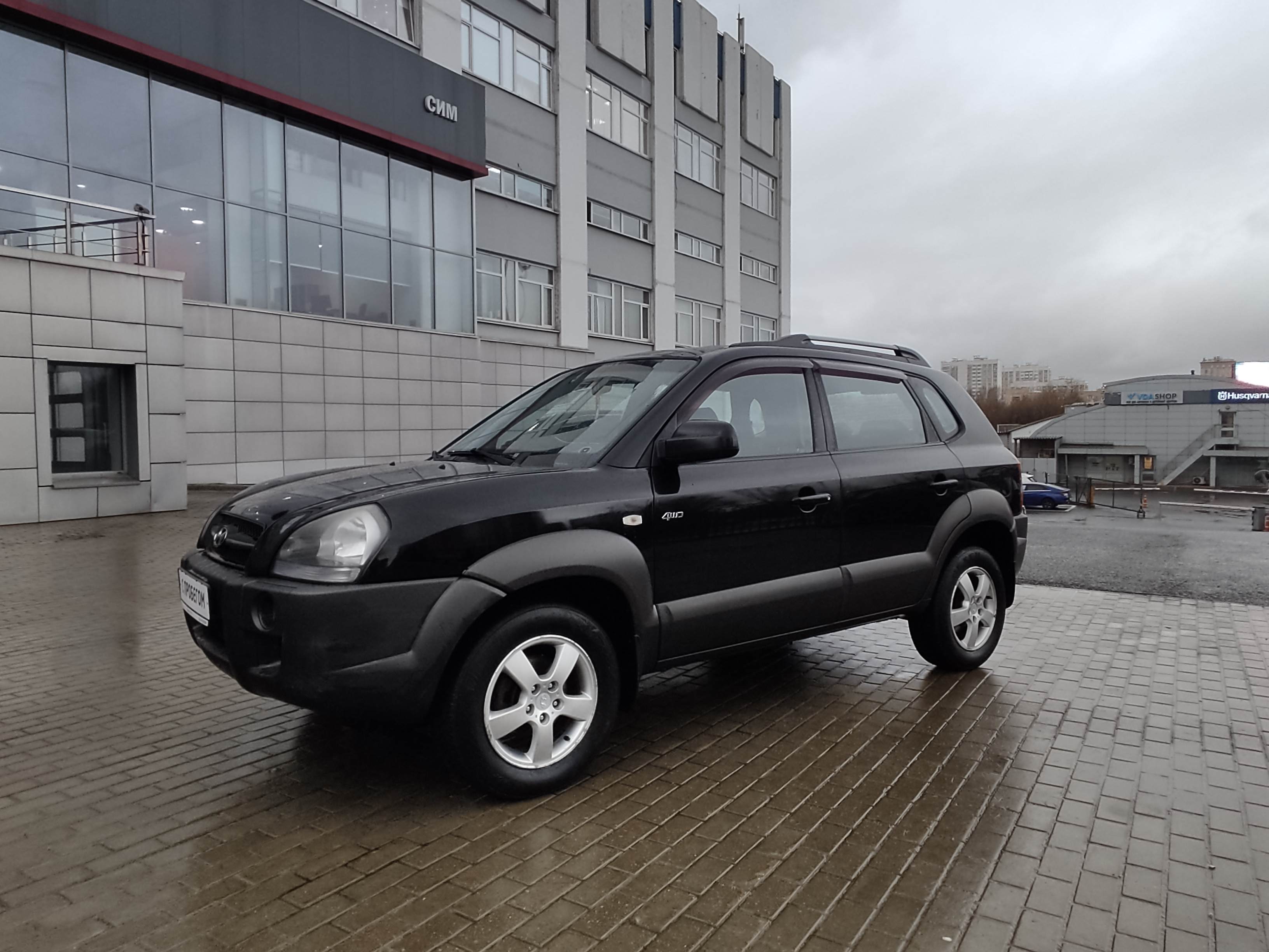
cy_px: 476
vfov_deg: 61.1
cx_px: 634
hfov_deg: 76.4
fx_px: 807
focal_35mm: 22
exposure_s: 1/100
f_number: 2.2
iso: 57
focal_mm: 1.6
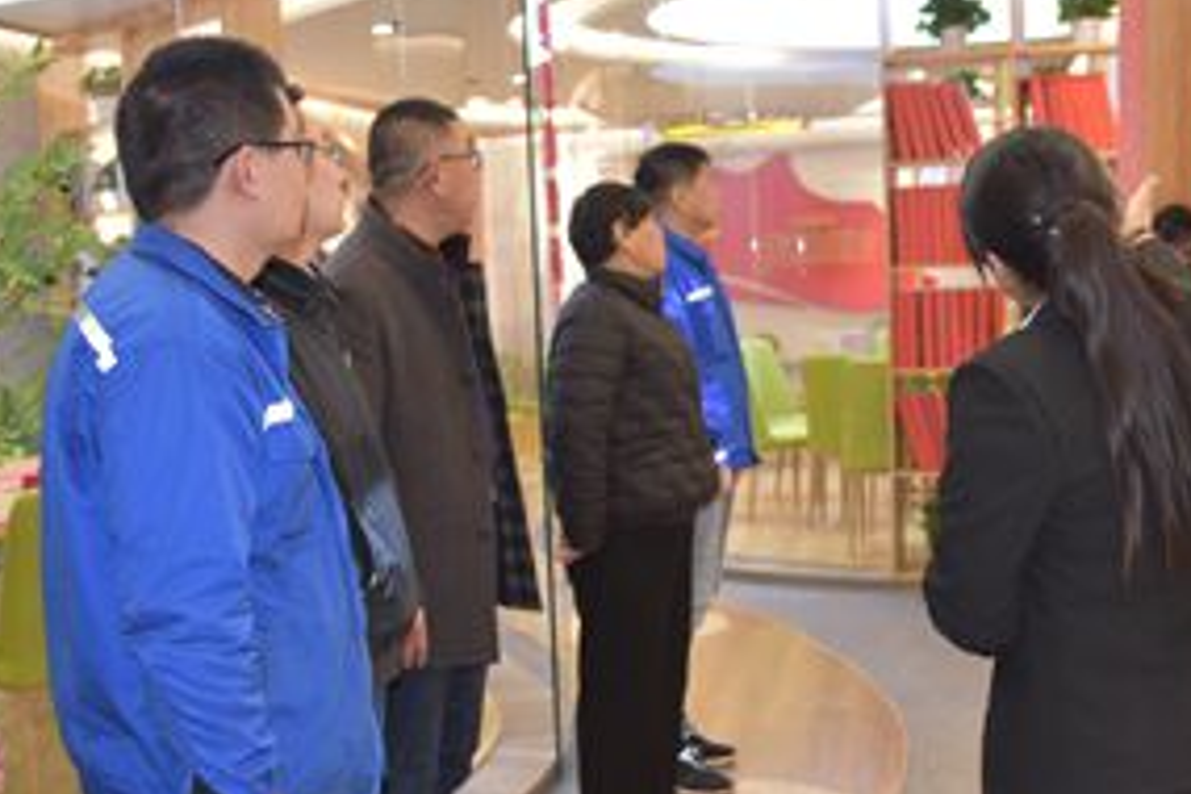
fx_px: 1786
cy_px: 466
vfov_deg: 25.0
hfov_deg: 36.9
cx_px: 585
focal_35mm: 54
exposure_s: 1/80
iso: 800
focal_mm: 28
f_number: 4
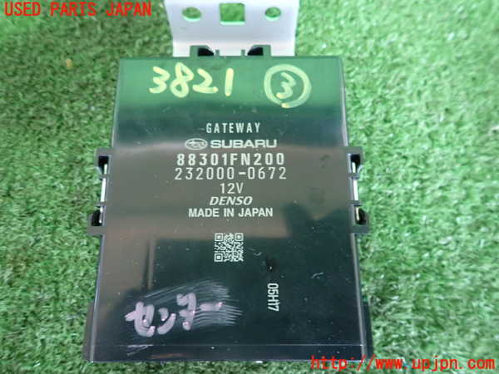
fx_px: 360
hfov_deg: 69.4
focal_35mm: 25
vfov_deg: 54.9
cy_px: 187
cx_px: 250
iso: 500
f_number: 2
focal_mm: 4.5
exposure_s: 1/30
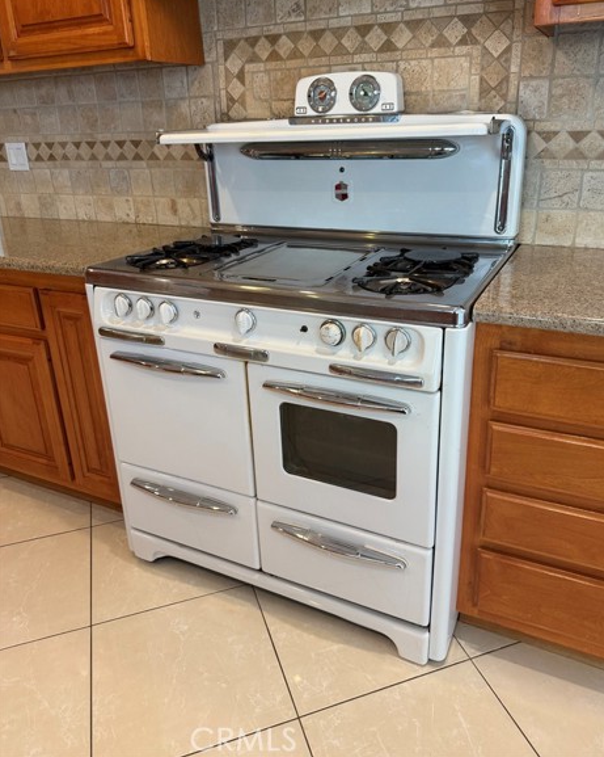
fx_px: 581
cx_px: 312
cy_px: 338
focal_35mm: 26
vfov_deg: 65.9
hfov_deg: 54.9
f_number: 1.78
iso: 160
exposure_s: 1/60
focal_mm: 6.76
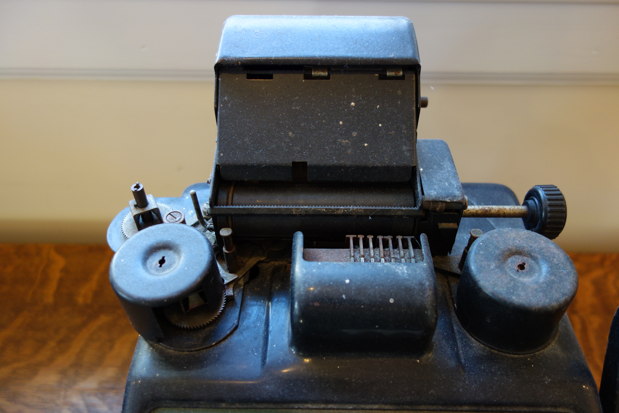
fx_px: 481
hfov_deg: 65.5
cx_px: 310
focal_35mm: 28
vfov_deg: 46.4
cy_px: 206
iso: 200
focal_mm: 10.4
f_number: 1.8
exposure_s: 1/30
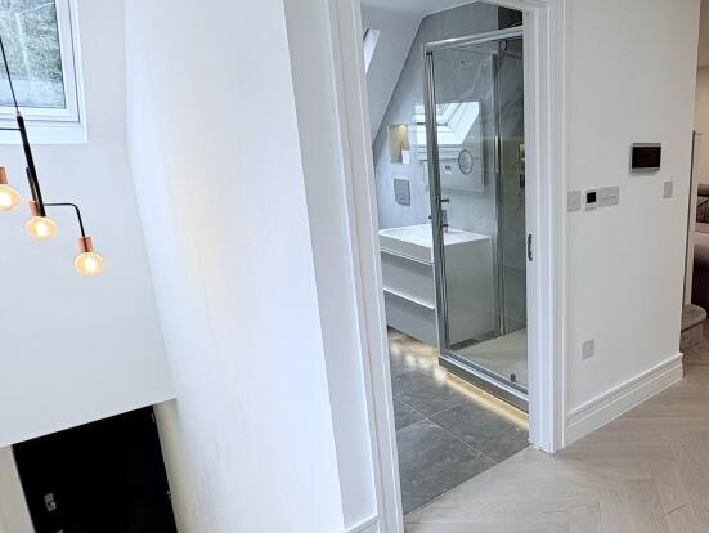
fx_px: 533
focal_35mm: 26
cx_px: 576
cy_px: 266
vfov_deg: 53.1
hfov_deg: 61.2
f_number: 2.2
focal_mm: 2.22
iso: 64
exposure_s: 1/100
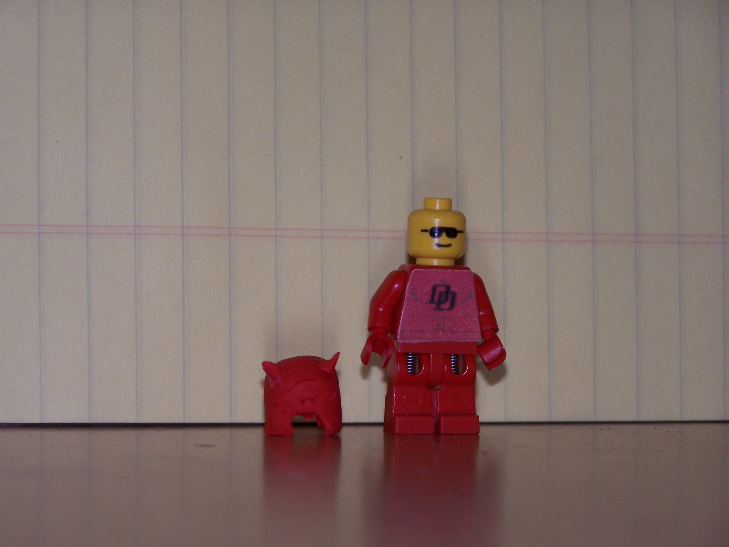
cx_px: 364
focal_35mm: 169
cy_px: 274
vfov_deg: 8.8
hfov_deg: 11.7
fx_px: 3559
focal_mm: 28
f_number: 3.2
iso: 80
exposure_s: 1/125
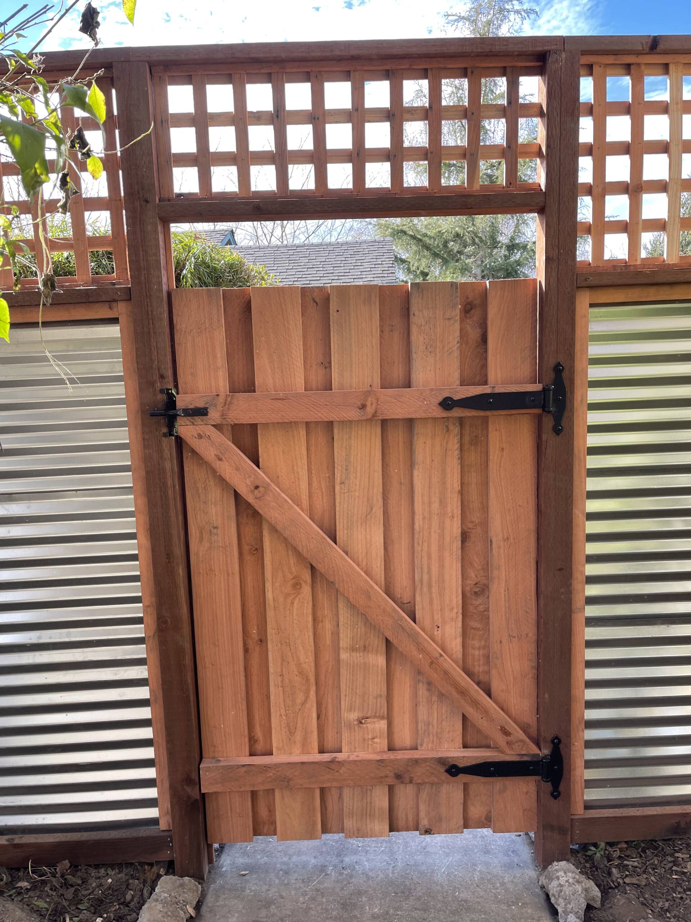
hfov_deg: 53.1
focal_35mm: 26
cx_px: 346
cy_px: 461
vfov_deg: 67.3
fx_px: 692
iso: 32
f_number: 1.6
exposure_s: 1/278
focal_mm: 5.1
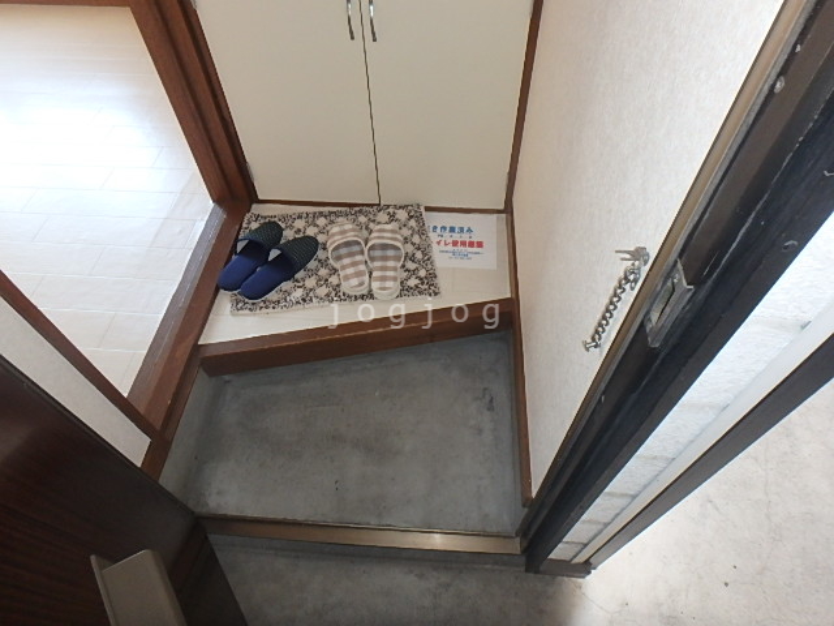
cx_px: 417
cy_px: 313
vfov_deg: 63.4
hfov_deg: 79.0
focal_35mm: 21
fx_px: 506
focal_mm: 3.7
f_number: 3.5
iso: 400
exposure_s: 1/30
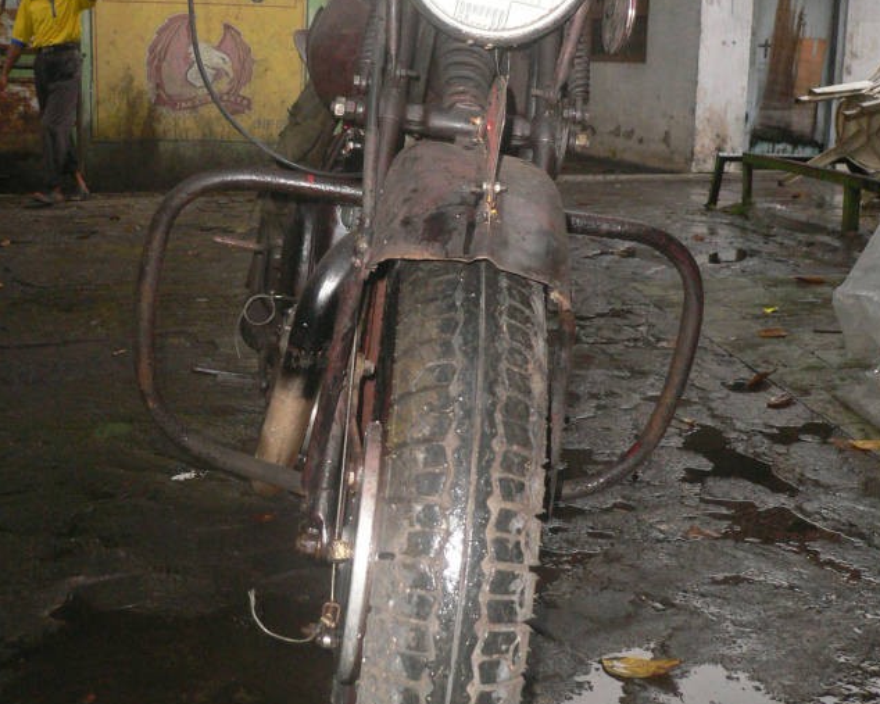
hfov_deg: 40.3
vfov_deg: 32.7
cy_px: 340
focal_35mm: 46
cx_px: 443
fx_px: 1198
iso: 200
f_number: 2.8
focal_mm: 5.8
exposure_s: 1/60
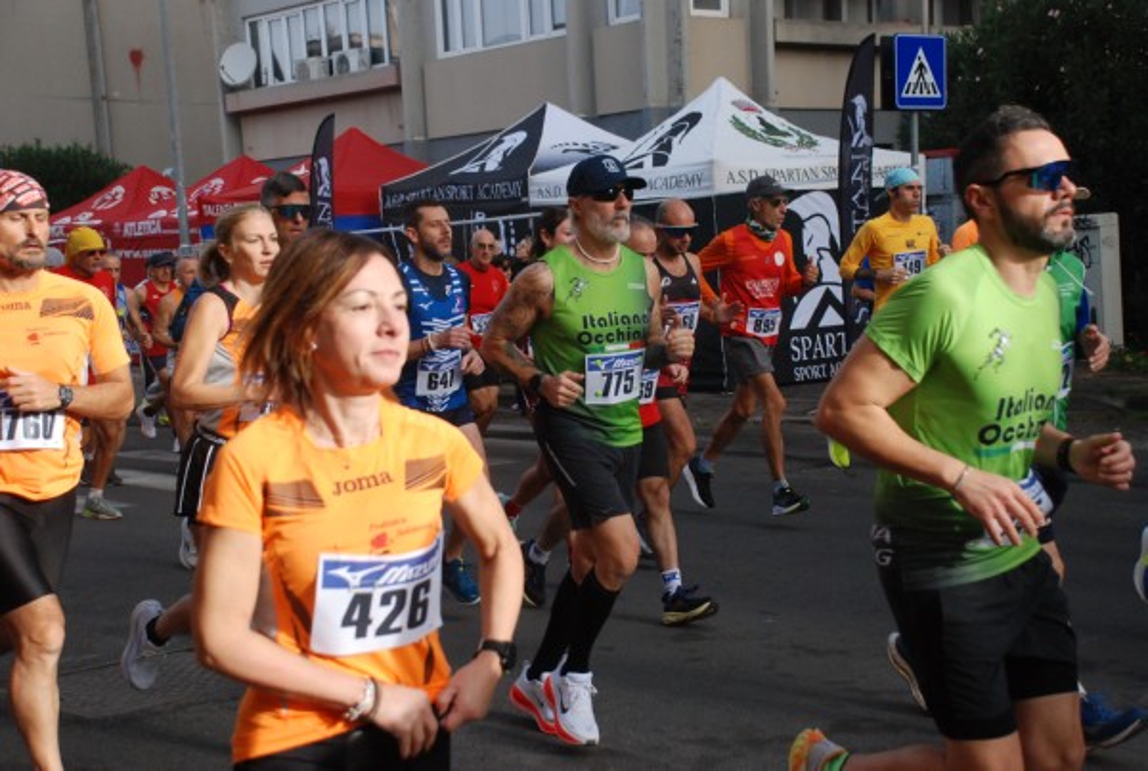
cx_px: 574
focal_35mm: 57
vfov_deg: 23.9
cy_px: 386
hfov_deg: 35.0
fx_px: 1822
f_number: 5.6
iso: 1000
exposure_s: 1/1250
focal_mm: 38
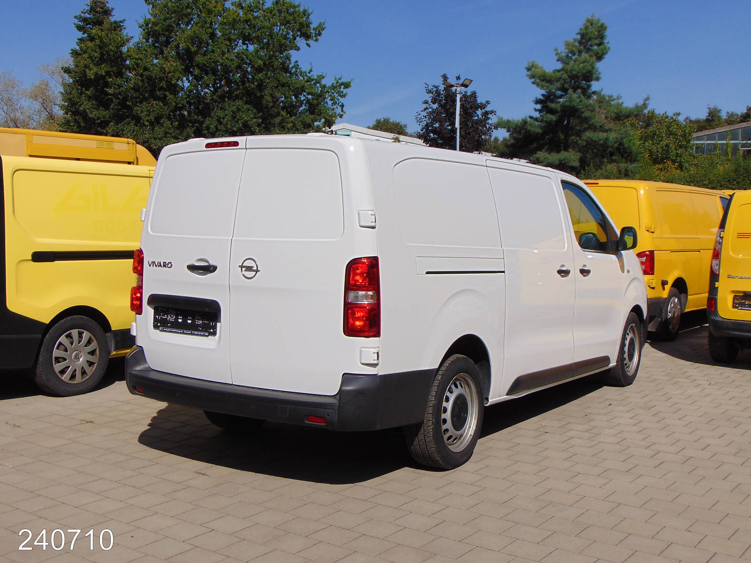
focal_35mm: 42
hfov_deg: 44.8
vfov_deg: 34.3
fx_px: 911
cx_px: 376
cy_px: 282
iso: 80
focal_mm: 7.6
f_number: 8.7
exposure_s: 1/320
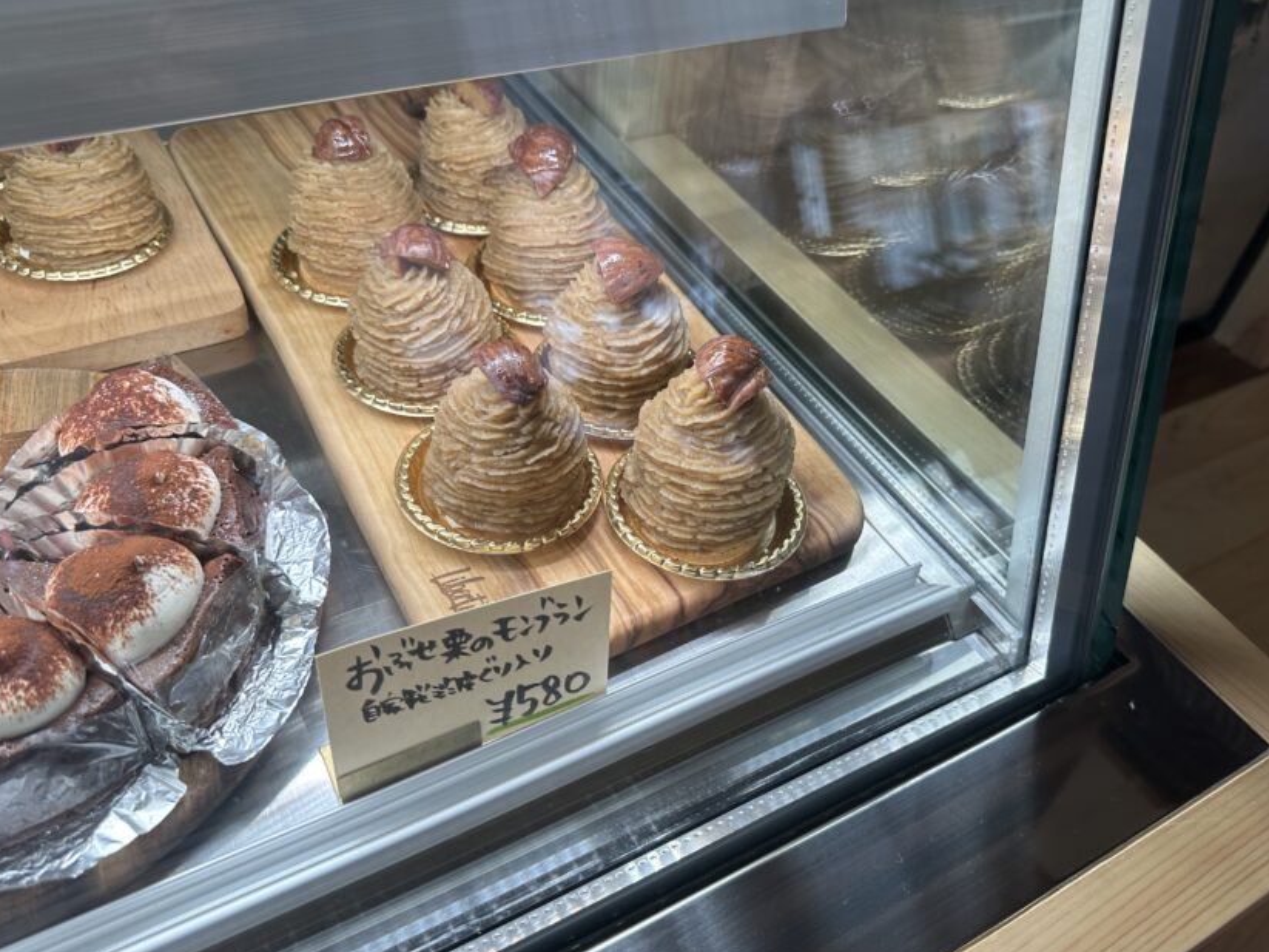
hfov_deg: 63.4
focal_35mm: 28
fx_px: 1026
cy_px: 478
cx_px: 654
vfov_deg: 49.7
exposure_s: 1/171
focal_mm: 6.86
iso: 100
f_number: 1.78
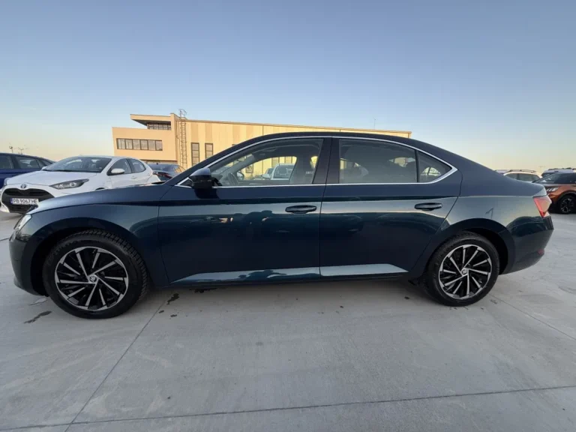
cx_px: 288
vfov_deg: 85.7
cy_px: 216
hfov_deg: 102.1
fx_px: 233
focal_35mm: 14
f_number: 2.2
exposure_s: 1/421
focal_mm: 2.22
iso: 50
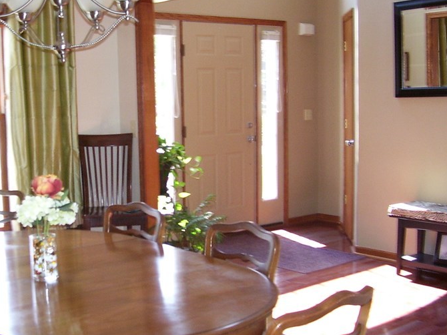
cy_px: 176
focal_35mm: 52
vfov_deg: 28.0
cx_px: 115
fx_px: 671
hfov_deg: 36.0
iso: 125
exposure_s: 1/60
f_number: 2.7
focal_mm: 5.6
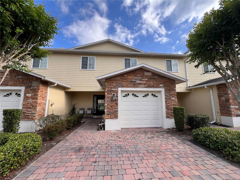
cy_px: 90
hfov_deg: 106.2
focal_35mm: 13
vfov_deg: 89.9
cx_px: 120
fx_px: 90
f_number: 1.8
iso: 32
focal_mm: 1.57
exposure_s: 1/513
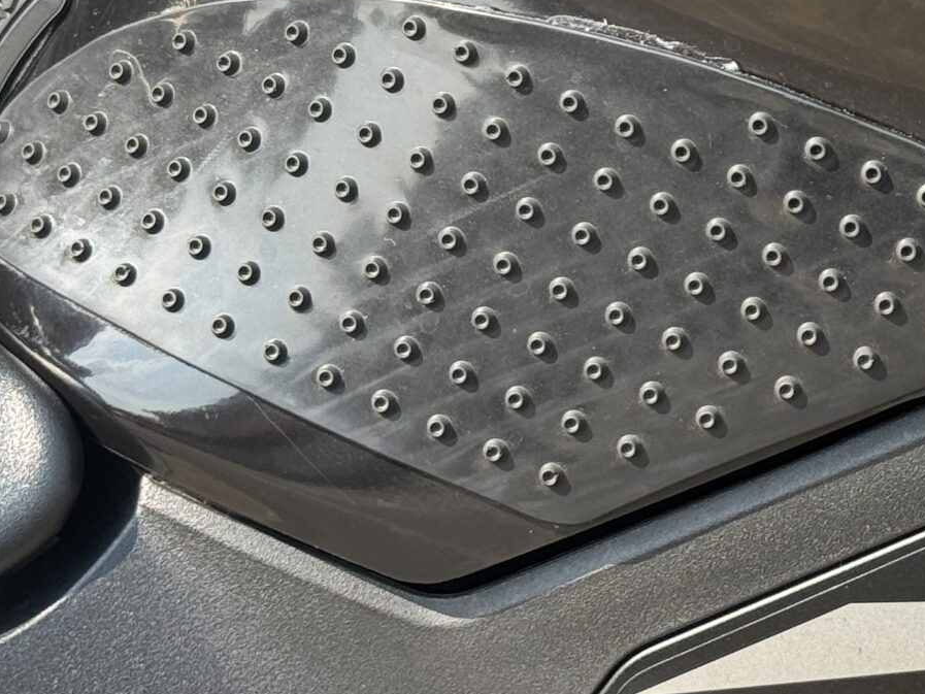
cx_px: 1169
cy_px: -41
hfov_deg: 13.9
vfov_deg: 10.7
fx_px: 3661
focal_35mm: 137
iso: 64
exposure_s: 1/747
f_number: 1.78
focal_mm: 6.76
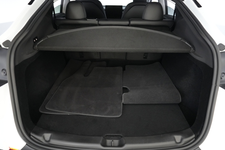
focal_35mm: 25
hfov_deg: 71.5
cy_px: 75
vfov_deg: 51.2
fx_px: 156
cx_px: 112
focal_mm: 25
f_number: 2.8
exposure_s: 1/160
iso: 6400
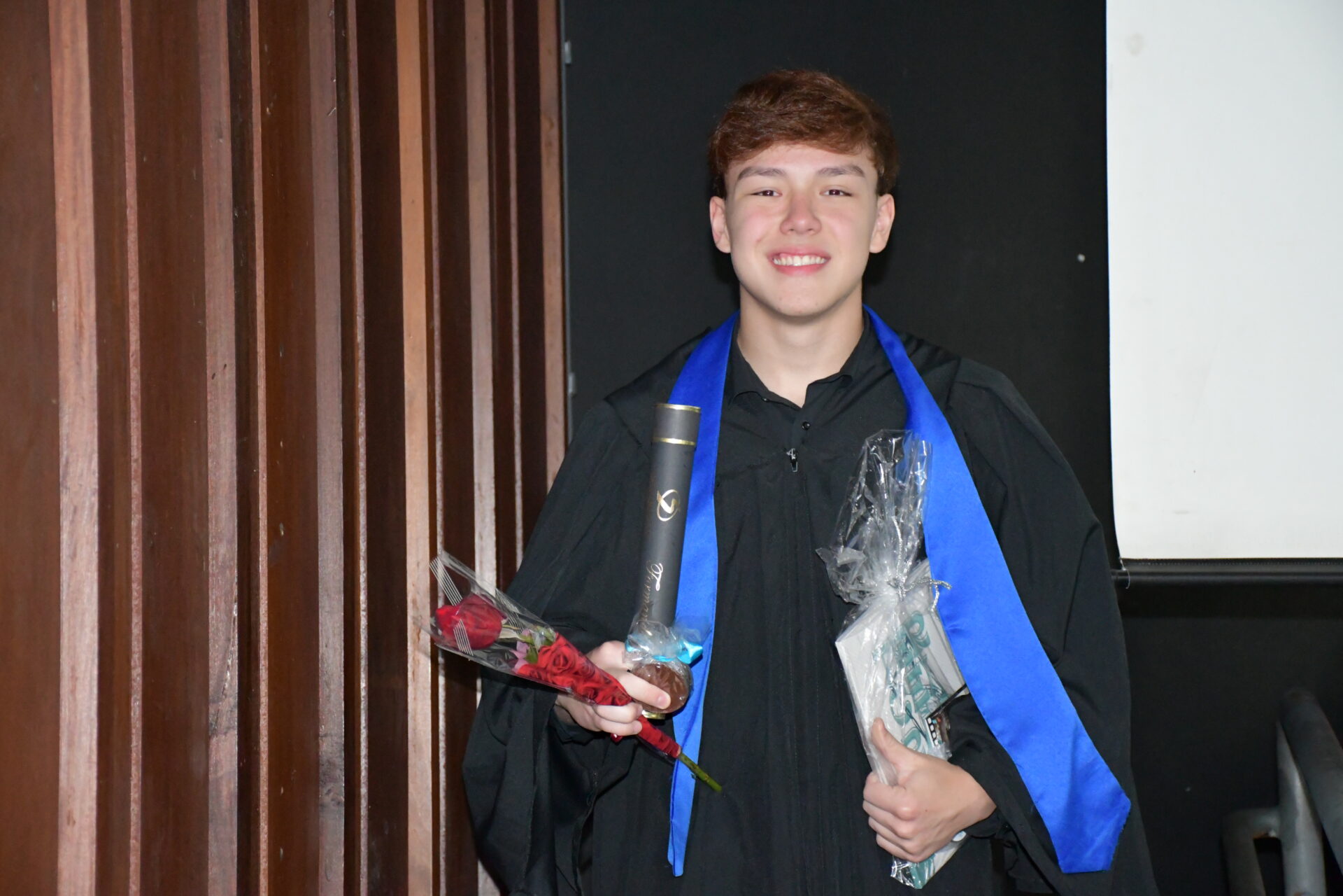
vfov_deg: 16.3
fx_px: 3133
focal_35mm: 84
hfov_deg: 24.2
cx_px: 672
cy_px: 448
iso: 6400
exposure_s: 1/60
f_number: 4.8
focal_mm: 56
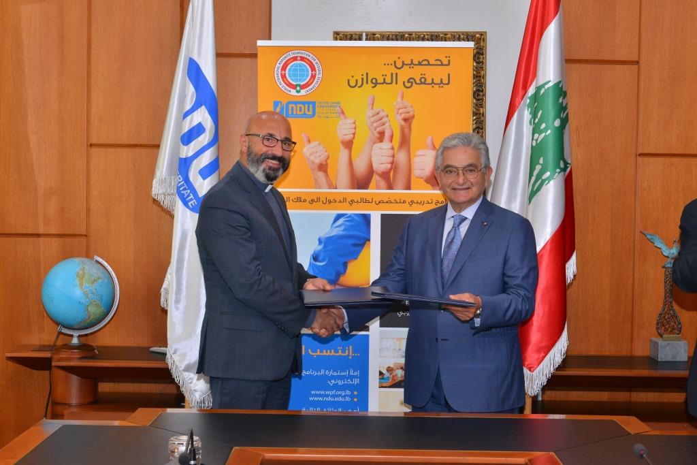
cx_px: 348
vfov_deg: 21.9
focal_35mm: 62
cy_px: 232
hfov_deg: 32.4
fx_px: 1200
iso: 1250
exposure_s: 1/100
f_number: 9
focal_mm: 62
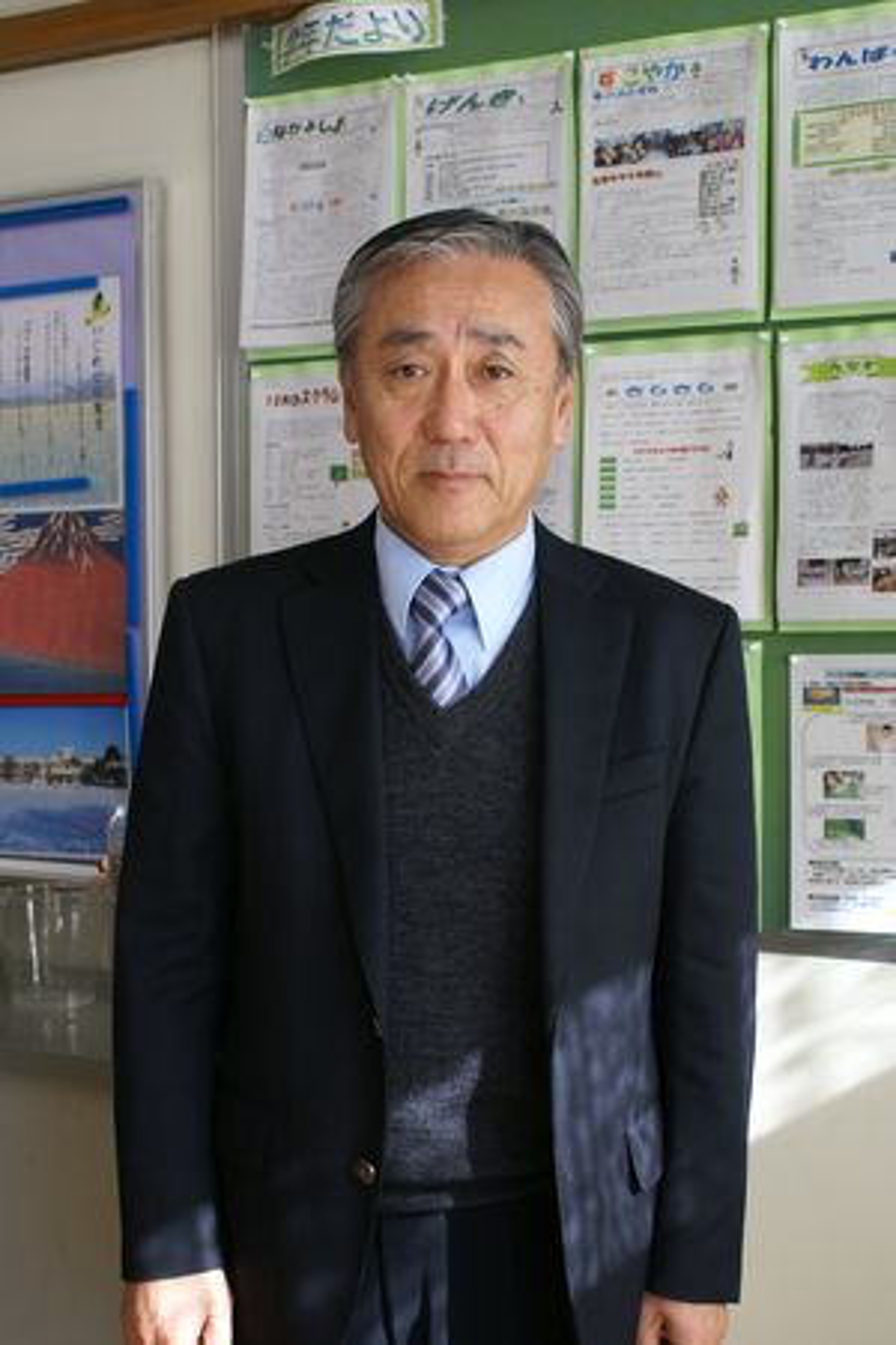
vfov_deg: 37.9
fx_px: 1960
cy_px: 672
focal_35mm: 52
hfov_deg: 25.8
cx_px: 448
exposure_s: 1/60
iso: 160
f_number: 5.6
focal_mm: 35
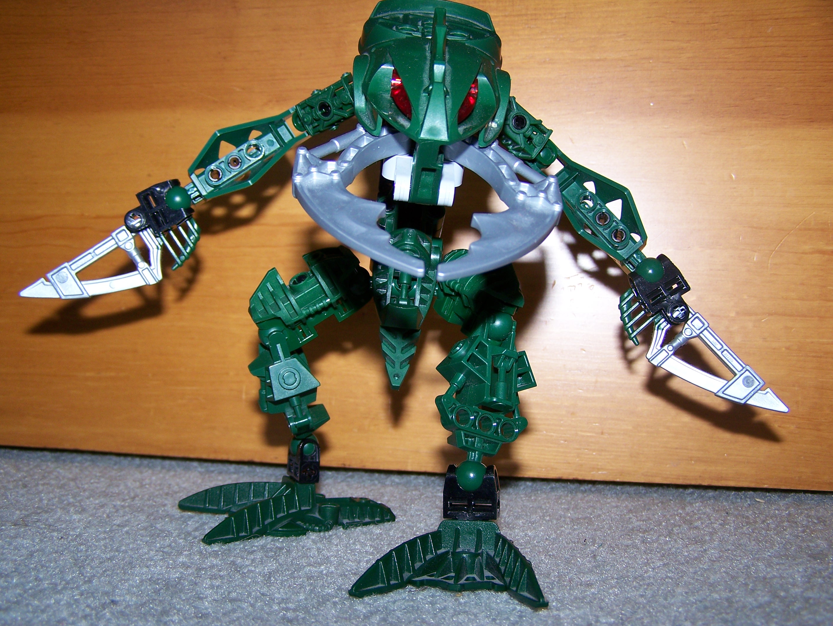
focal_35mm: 38
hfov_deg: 48.9
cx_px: 416
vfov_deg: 37.8
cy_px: 313
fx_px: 915
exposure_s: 1/60
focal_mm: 6.3
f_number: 2.8
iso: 80
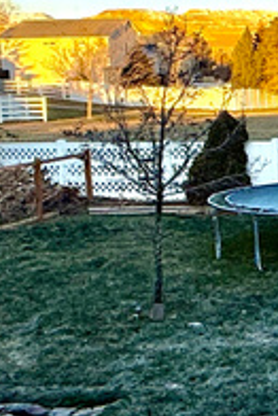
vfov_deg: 26.5
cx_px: 630
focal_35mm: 76
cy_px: 134
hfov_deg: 13.8
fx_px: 879
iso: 50
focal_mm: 2.22
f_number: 2.2
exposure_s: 1/398
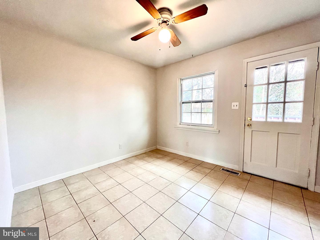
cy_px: 120
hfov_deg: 106.2
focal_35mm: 13
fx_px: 120
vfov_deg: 89.9
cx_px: 160
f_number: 1.8
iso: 160
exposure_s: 1/120
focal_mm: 1.57
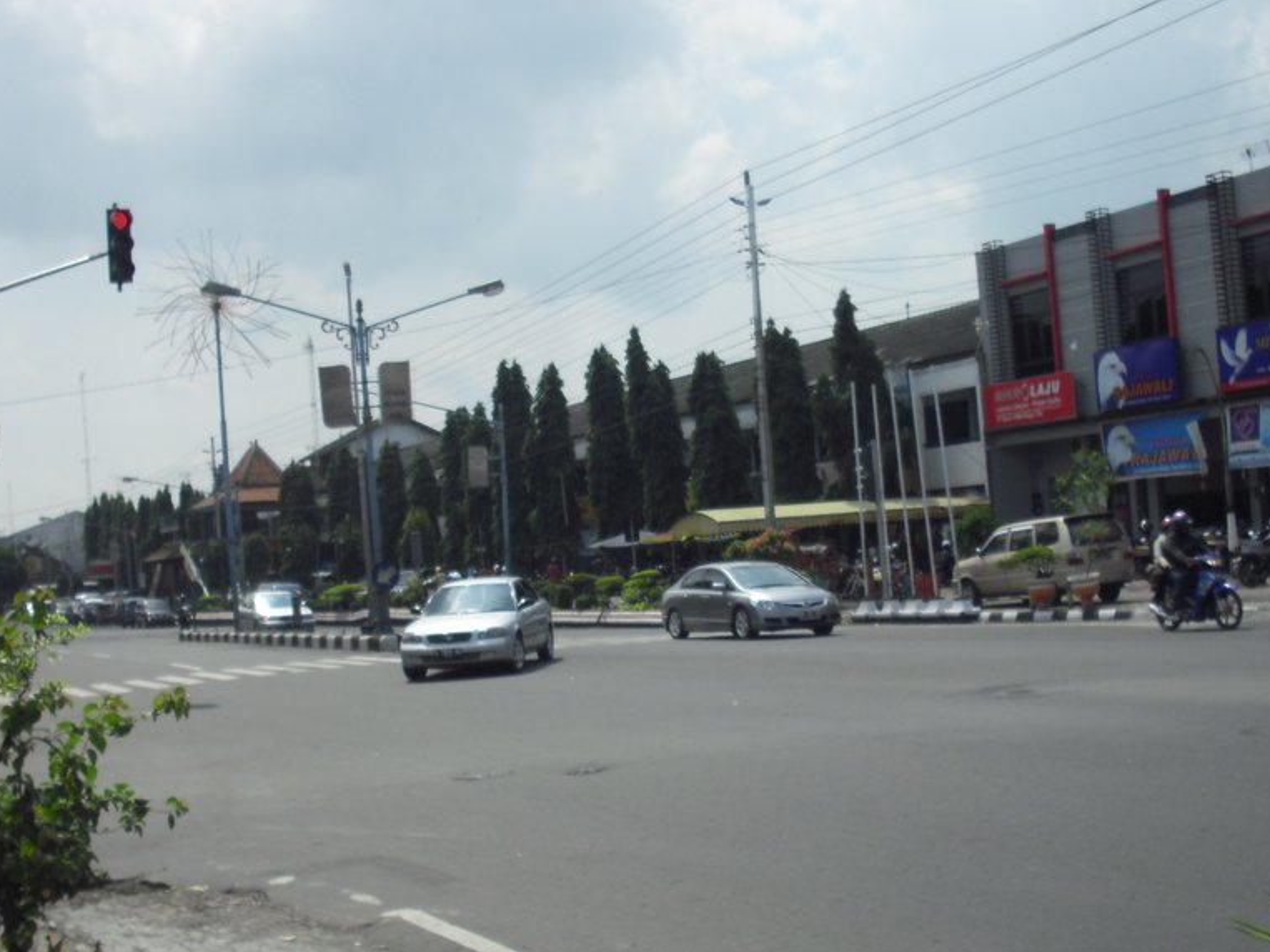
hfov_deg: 37.5
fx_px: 1871
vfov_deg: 28.5
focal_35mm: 51
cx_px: 629
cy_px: 506
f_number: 8
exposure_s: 1/320
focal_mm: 6.2
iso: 100
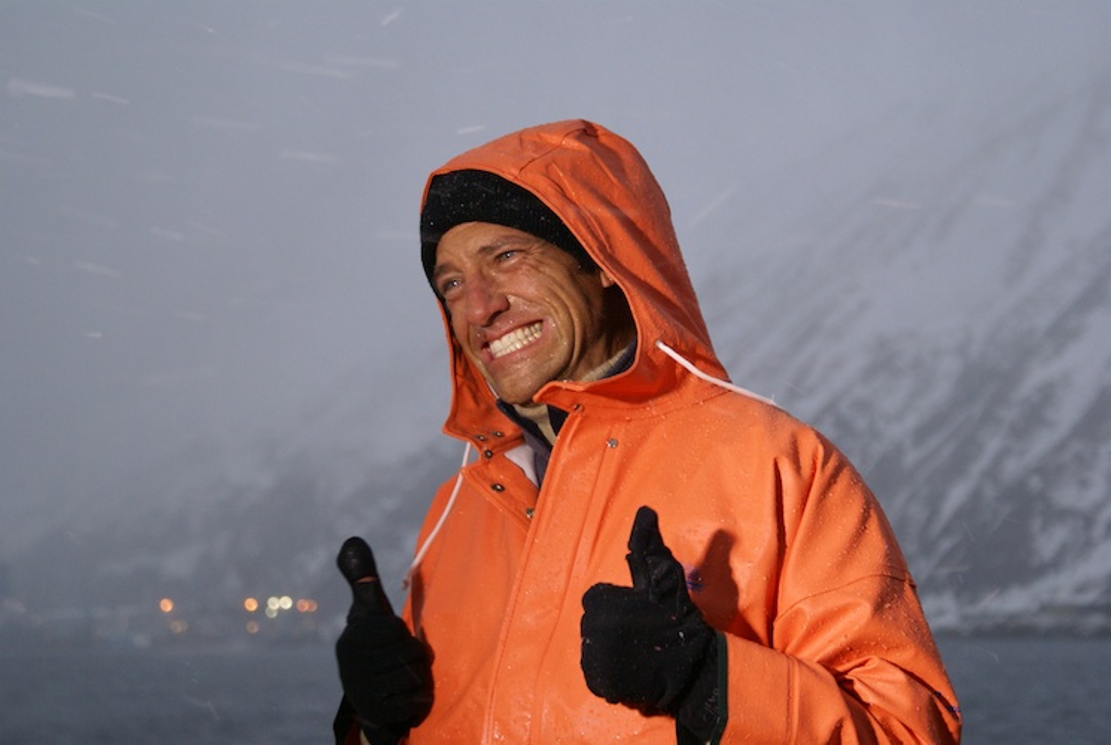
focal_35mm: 105
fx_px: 3246
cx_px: 556
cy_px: 372
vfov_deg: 13.1
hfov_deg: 19.4
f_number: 5.6
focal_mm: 70
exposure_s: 1/125
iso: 320
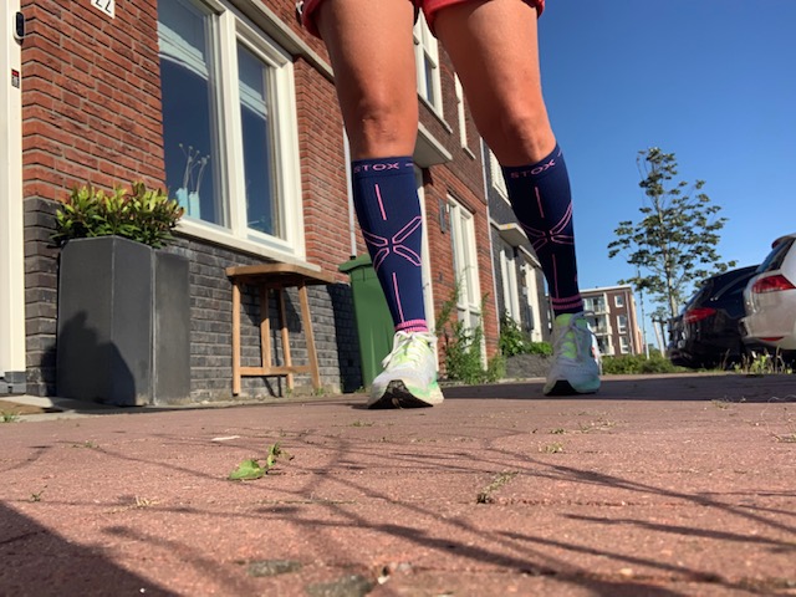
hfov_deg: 56.8
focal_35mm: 32
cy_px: 298
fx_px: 736
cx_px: 398
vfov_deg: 44.2
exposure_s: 1/1063
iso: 16
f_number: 2.2
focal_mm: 2.87
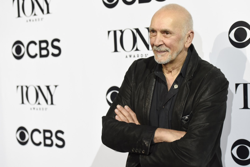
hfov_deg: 28.8
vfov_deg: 19.5
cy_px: 84
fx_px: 486
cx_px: 125
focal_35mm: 70
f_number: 3.2
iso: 2000
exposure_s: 1/640
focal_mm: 70
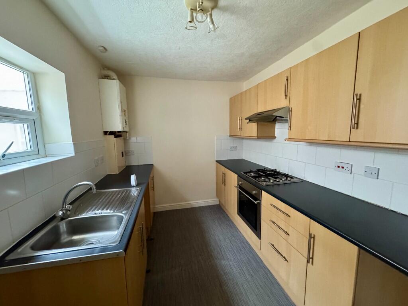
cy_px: 153
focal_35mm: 14
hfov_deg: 102.1
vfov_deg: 85.7
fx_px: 165
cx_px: 204
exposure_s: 1/60
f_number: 2.2
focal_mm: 2.22
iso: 1000
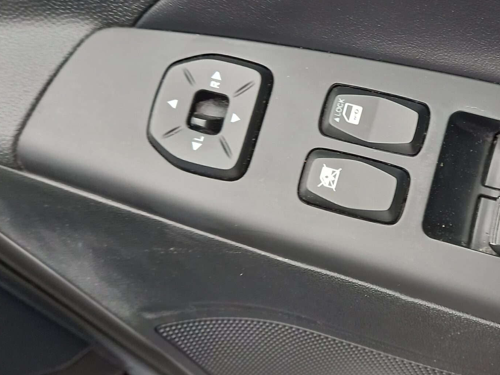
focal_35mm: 47
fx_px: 679
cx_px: 390
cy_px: 141
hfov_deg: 39.1
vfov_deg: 30.7
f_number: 2
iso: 125
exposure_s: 1/60
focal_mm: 4.6
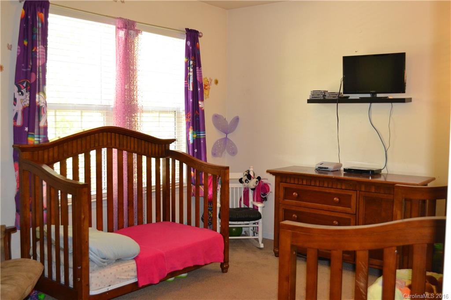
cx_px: 226
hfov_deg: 53.1
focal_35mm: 36
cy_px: 150
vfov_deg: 36.8
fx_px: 451
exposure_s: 1/60
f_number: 4
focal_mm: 24
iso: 1400
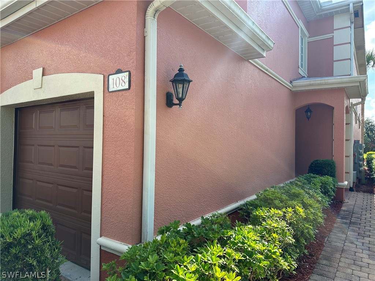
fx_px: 260
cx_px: 188
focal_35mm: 24
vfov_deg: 56.8
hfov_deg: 71.6
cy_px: 140
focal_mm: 6.86
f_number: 1.78
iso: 80
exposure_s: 1/1562
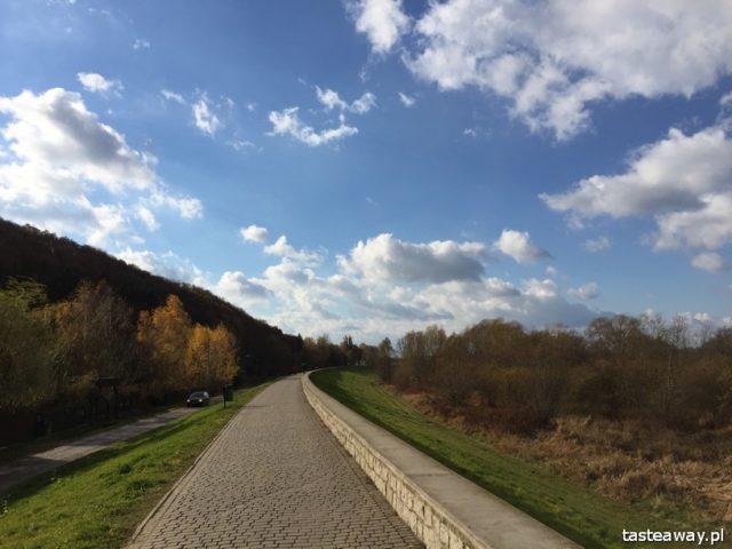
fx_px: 613
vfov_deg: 48.2
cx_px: 366
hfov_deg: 61.7
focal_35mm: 29
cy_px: 274
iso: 32
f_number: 2.2
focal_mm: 4.15
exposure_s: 1/3597
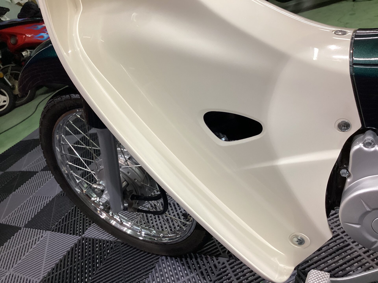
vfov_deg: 45.4
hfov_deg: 58.4
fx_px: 339
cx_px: 189
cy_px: 142
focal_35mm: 31
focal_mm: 3.3
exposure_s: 1/60
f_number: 2.4
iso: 125
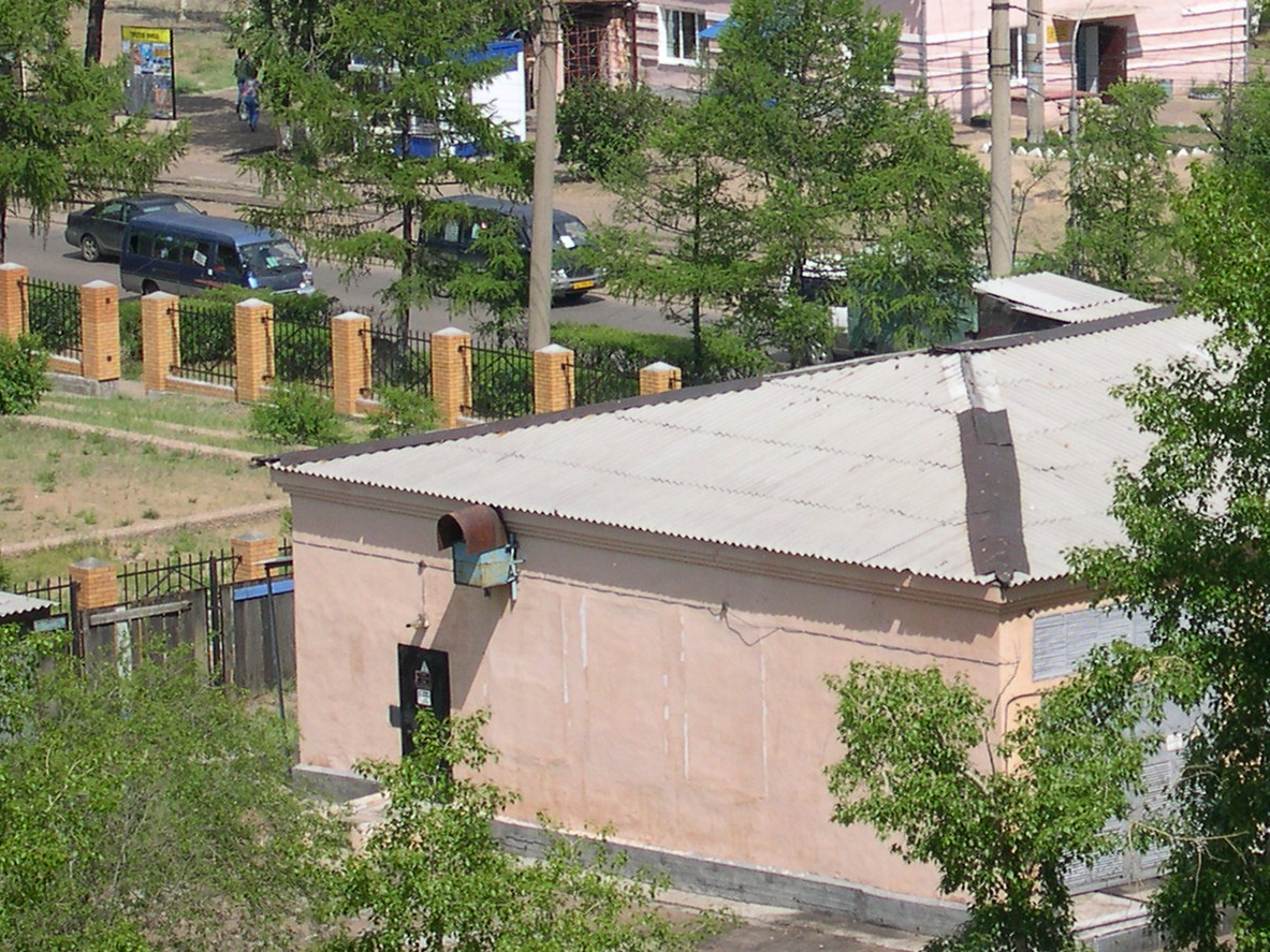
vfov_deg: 6.8
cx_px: 1009
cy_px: 145
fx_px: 8034
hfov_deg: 9.0
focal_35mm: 219
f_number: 4.9
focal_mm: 24
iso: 100
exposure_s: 1/568
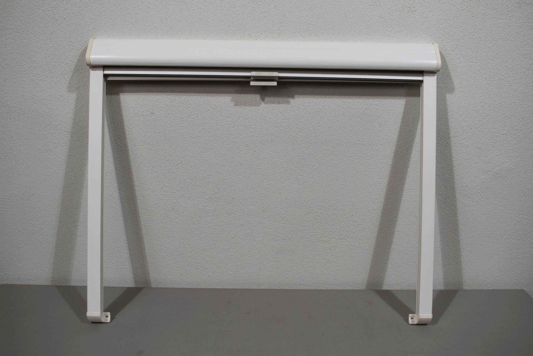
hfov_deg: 55.1
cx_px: 266
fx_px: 511
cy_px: 178
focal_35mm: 34
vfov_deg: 38.4
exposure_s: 1/125
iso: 280
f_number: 5.6
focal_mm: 23
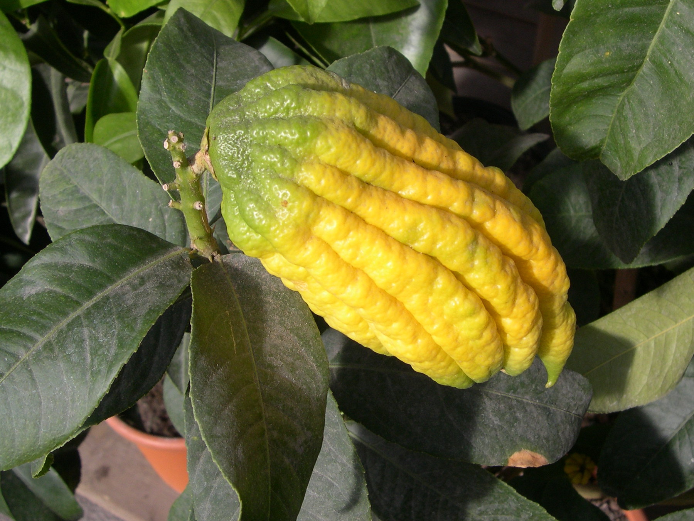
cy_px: 260
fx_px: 762
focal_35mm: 38
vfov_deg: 37.7
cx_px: 347
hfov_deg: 49.0
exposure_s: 1/140
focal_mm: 8
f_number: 7.6
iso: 100
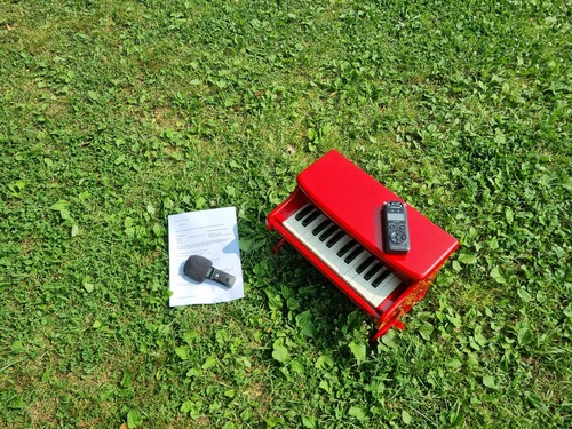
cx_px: 286
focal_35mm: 26
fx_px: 430
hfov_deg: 67.3
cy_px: 214
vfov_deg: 53.1
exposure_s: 1/2464
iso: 50
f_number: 1.8
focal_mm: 5.4
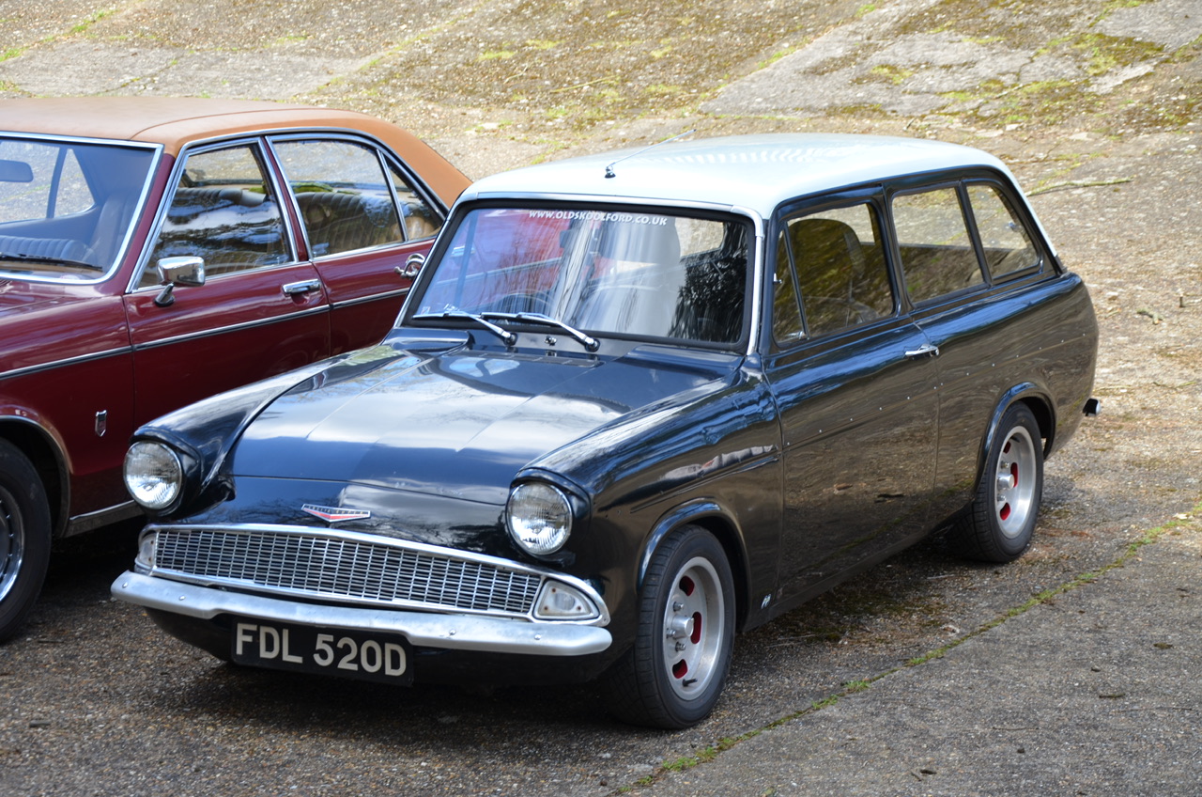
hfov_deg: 26.0
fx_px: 2599
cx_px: 601
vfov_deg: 17.4
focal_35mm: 78
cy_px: 398
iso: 200
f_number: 5.6
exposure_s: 1/125
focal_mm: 52
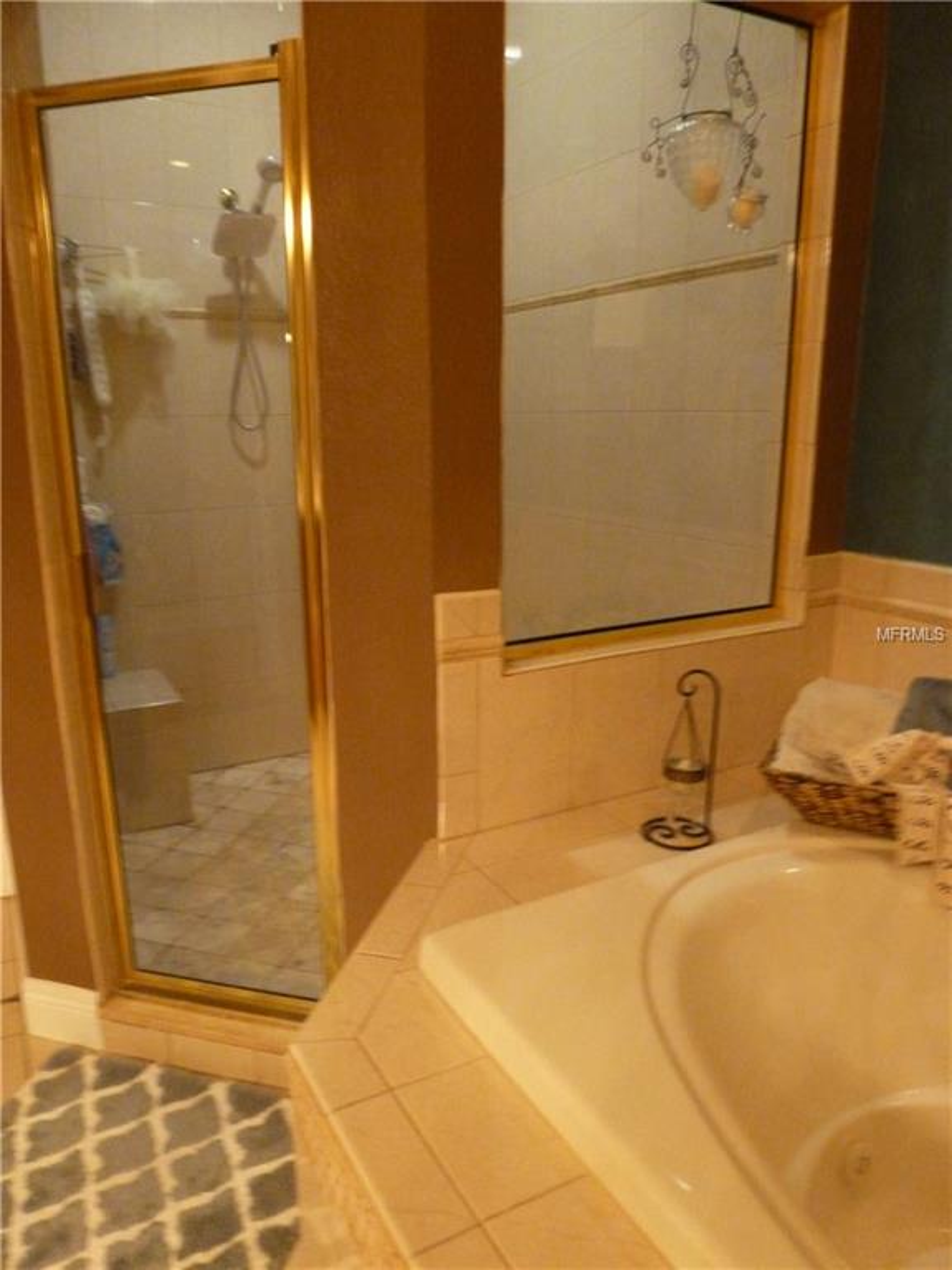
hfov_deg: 56.8
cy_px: 635
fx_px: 880
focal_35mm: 24
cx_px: 476
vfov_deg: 71.6
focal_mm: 4.3
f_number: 3.3
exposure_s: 1/13
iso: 800
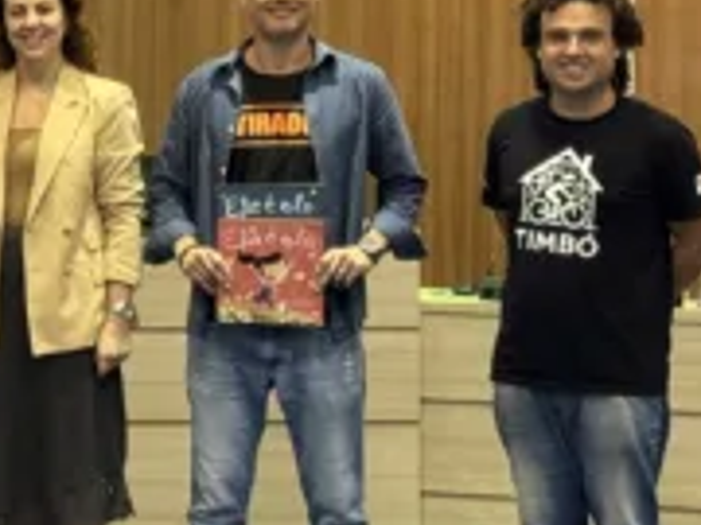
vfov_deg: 8.0
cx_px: -518
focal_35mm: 186
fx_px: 3767
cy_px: 128
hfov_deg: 10.1
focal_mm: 6.76
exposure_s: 1/40
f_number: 1.78
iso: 320
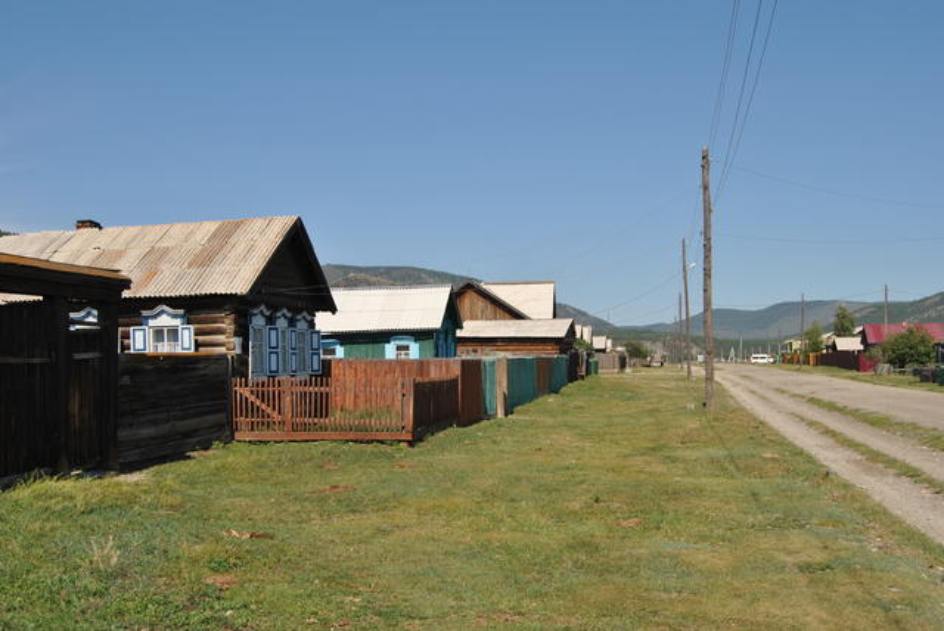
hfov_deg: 49.5
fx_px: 1024
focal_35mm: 39
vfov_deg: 34.3
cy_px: 316
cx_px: 472
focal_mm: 26
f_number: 7.1
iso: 100
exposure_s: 1/400
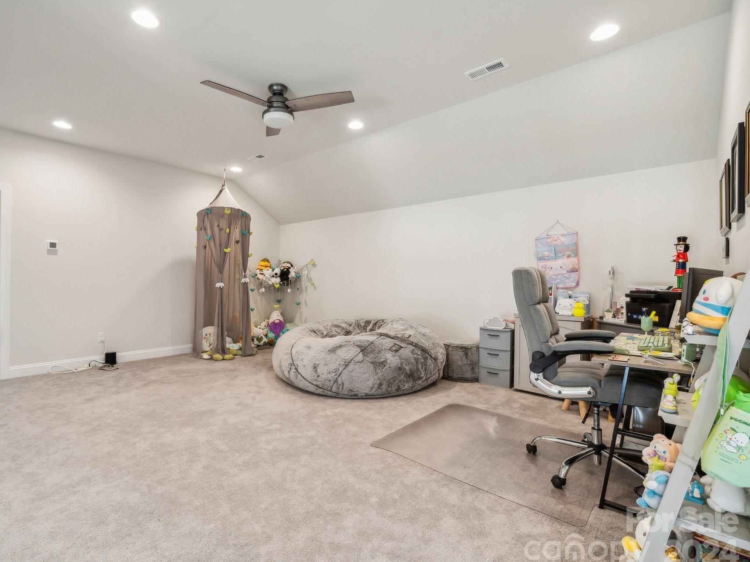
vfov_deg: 78.1
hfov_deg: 93.9
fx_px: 347
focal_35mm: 16
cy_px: 292
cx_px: 324
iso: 160
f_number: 7.1
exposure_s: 1/8
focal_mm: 14
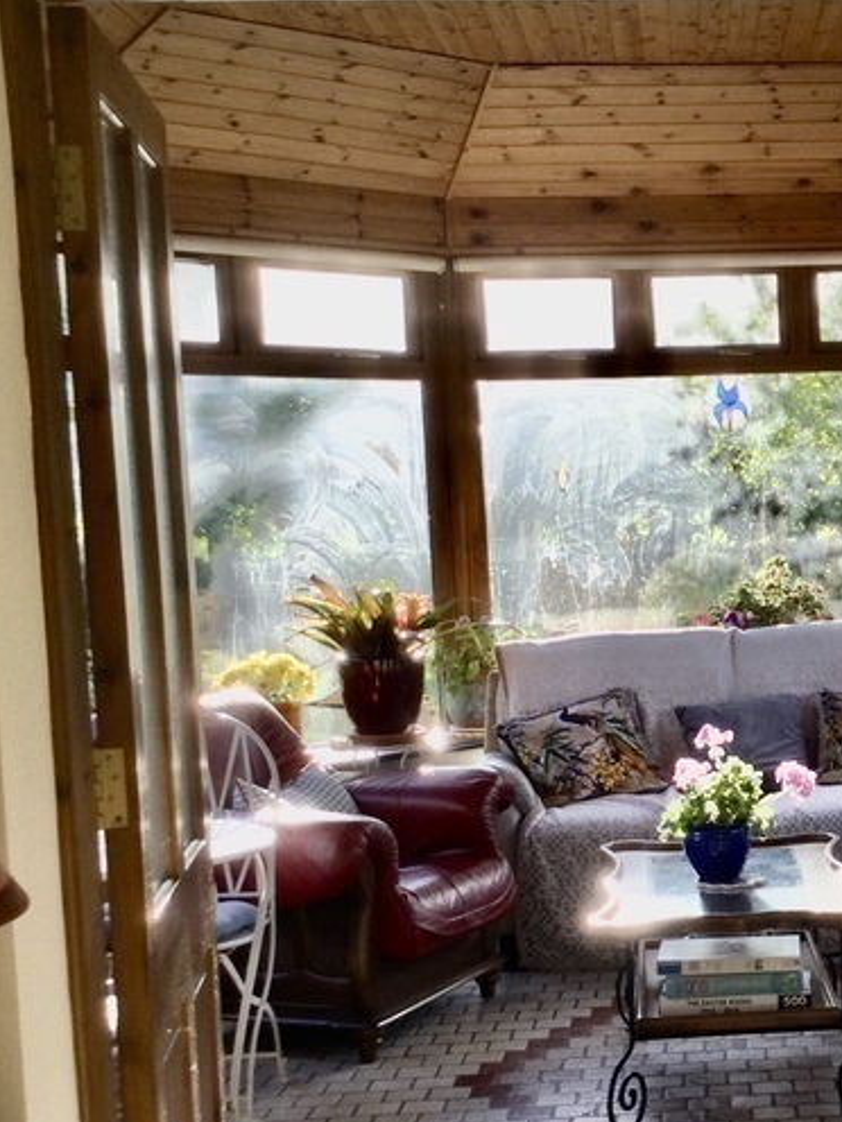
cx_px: 851
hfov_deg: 22.0
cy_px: 685
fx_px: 2076
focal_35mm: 64
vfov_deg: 30.2
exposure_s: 1/100
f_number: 2.4
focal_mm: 3.3
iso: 32
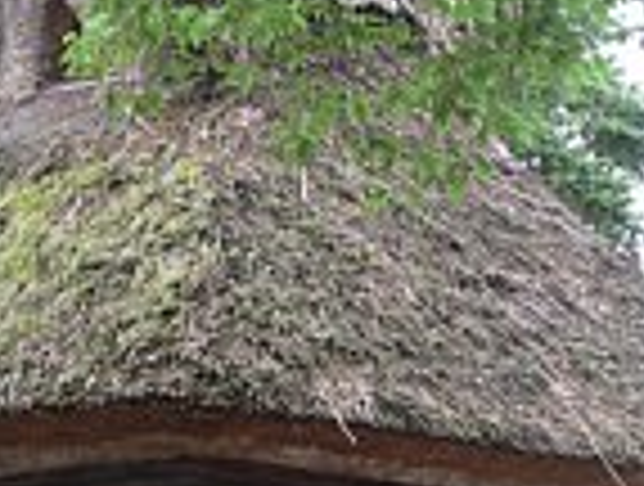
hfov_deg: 11.4
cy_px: 522
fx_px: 3227
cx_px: 198
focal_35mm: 173
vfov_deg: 8.6
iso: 80
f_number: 4
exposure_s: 1/60
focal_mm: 13.2
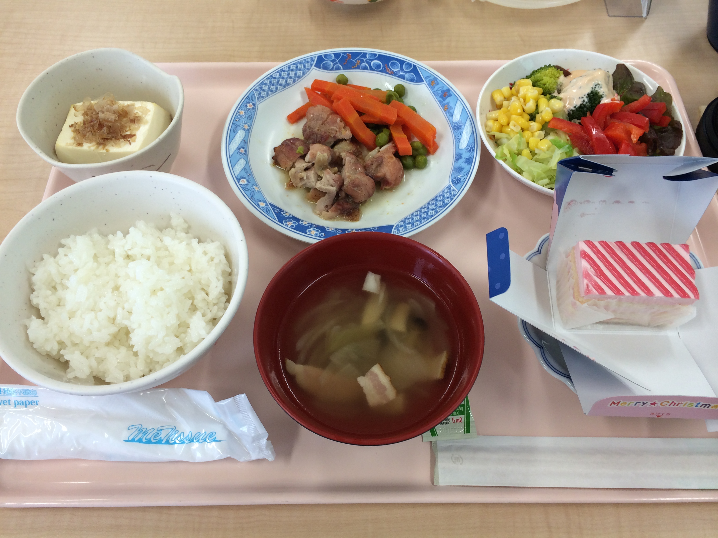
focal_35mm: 30
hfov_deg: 60.0
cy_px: 269
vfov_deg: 46.8
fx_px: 622
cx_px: 359
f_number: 2.2
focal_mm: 4.12
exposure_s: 1/60
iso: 50
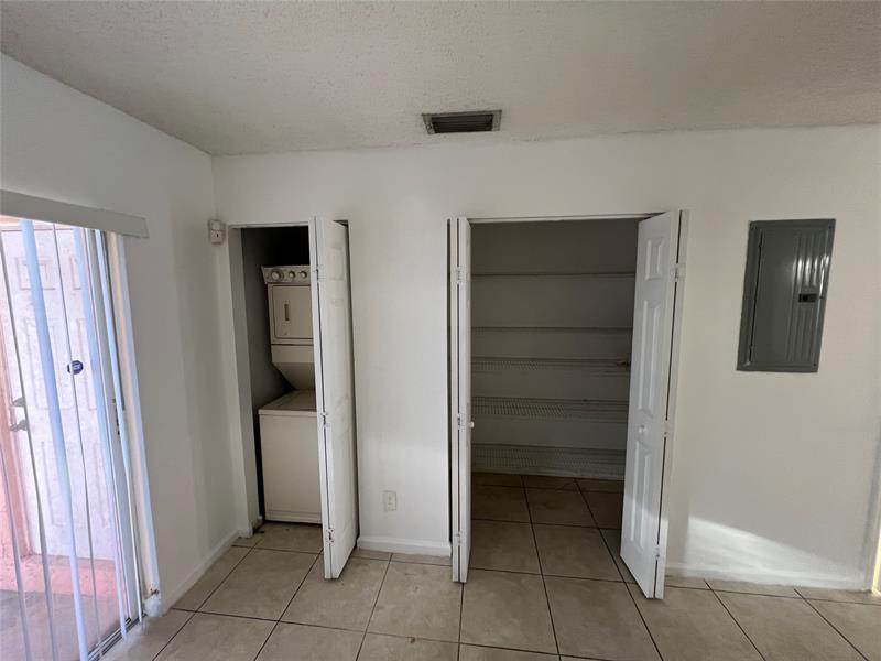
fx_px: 331
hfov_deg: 106.2
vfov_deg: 89.9
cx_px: 440
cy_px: 330
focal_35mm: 13
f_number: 1.8
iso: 250
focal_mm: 1.57
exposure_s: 1/60
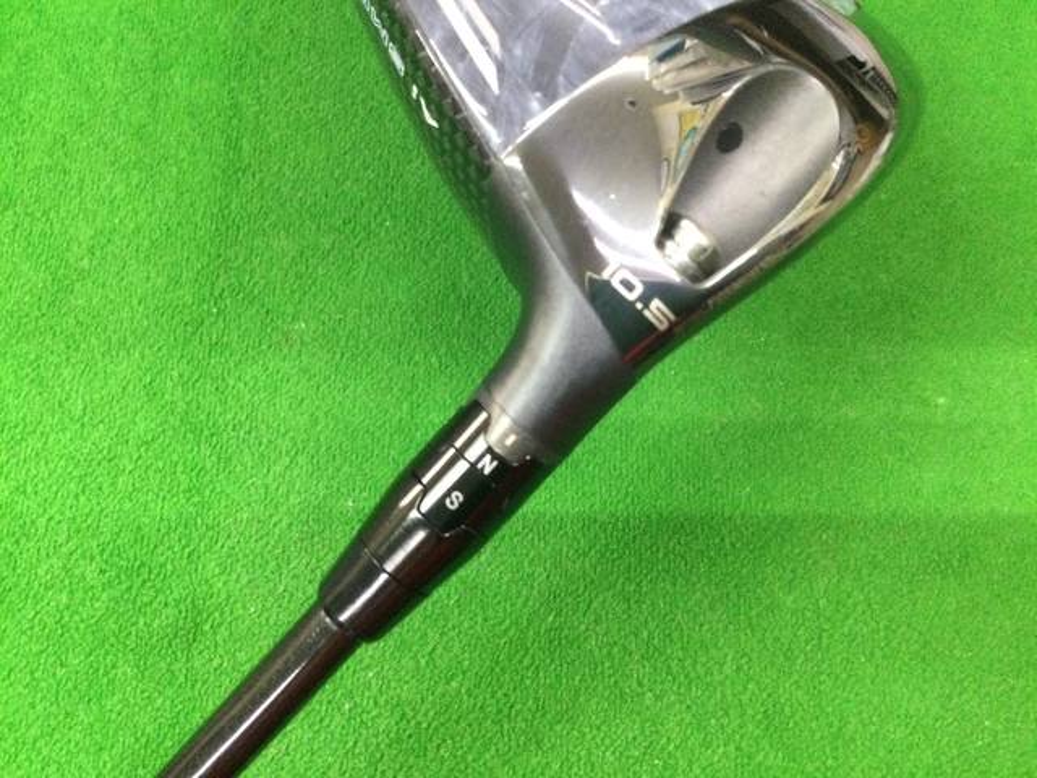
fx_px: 929
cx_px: 518
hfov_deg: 58.4
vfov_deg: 45.4
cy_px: 389
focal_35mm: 31
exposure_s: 1/30
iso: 200
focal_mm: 3.3
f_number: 2.4
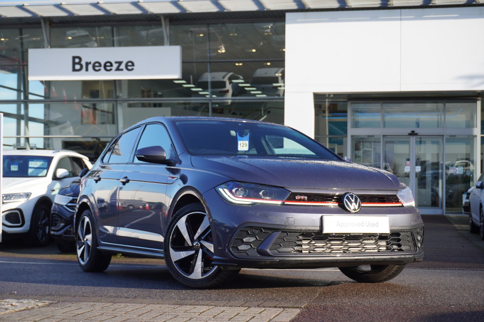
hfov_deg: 32.7
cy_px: 161
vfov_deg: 22.0
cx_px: 242
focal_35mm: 62
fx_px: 826
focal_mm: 41
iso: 100
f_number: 5.6
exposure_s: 1/80
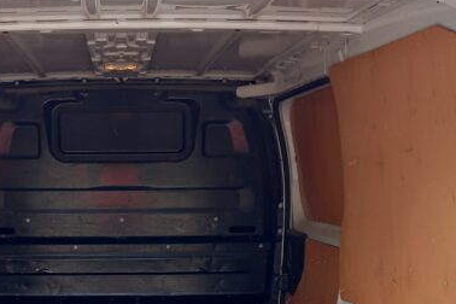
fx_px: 697
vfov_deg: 23.0
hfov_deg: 35.4
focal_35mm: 55
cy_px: 346
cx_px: 109
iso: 50
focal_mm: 4.6
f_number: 2
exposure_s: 1/100
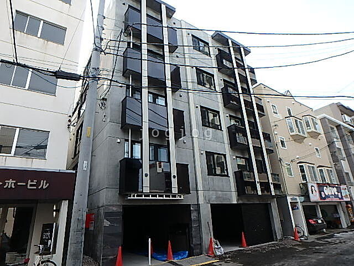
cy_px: 133
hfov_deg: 79.0
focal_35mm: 21
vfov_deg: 63.4
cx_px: 177
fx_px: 215
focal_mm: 3.7
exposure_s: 1/400
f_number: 3.5
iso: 125
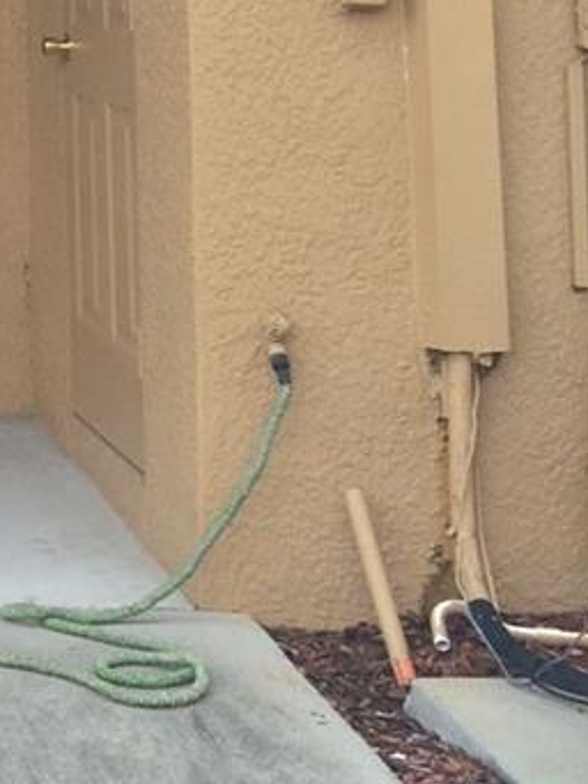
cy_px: -283
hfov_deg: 13.3
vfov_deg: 17.8
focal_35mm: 102
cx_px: -425
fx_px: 2309
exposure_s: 1/326
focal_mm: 4.15
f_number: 2.2
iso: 32
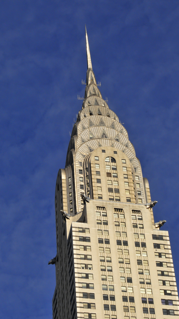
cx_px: 88
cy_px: 159
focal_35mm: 110
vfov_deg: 19.5
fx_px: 928
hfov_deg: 11.0
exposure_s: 1/320
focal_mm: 70
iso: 400
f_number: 22
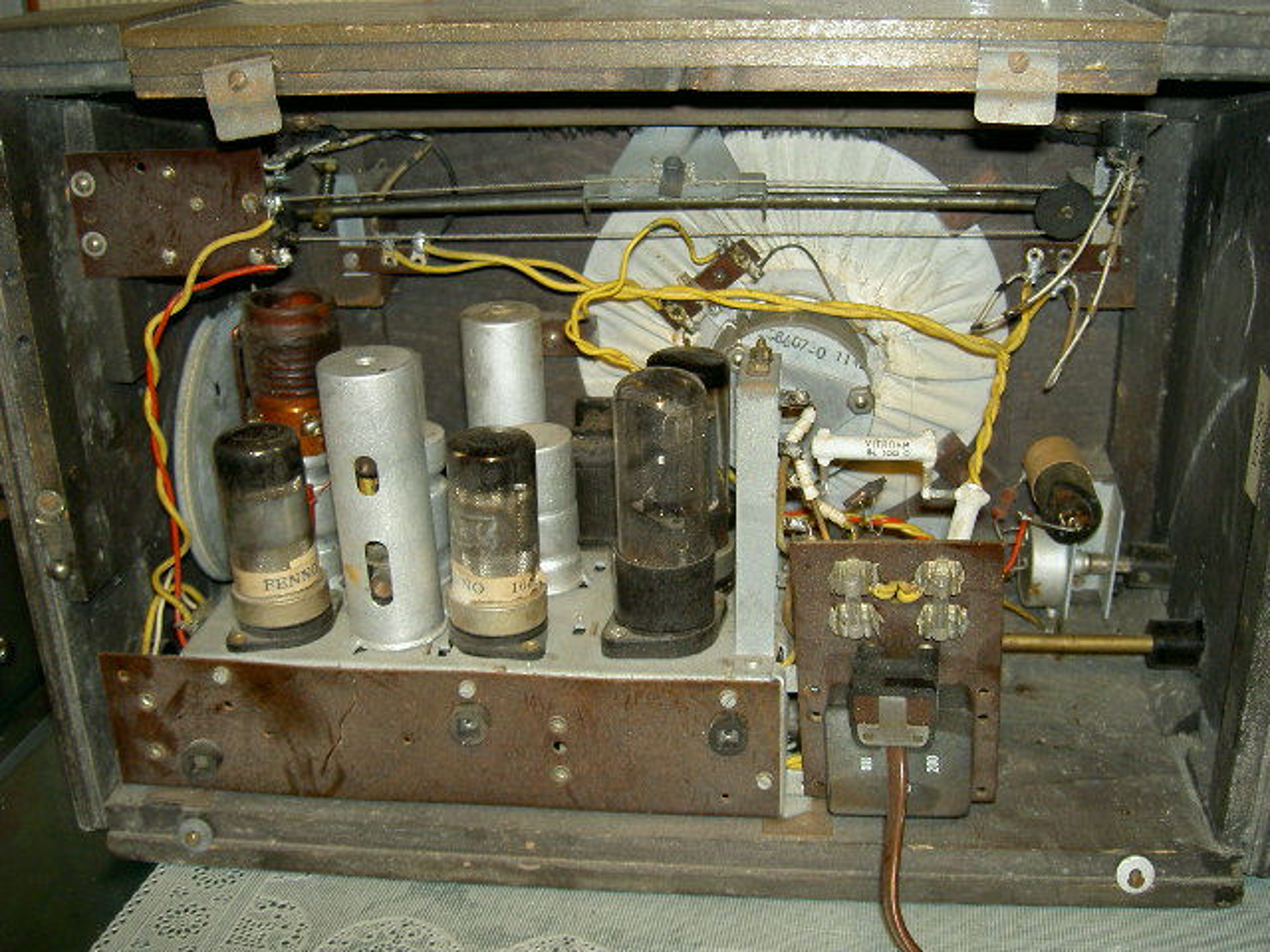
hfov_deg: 47.9
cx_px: 635
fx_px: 1431
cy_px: 476
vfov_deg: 36.8
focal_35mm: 39
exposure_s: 1/59.5
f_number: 2.8
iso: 100
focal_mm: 8
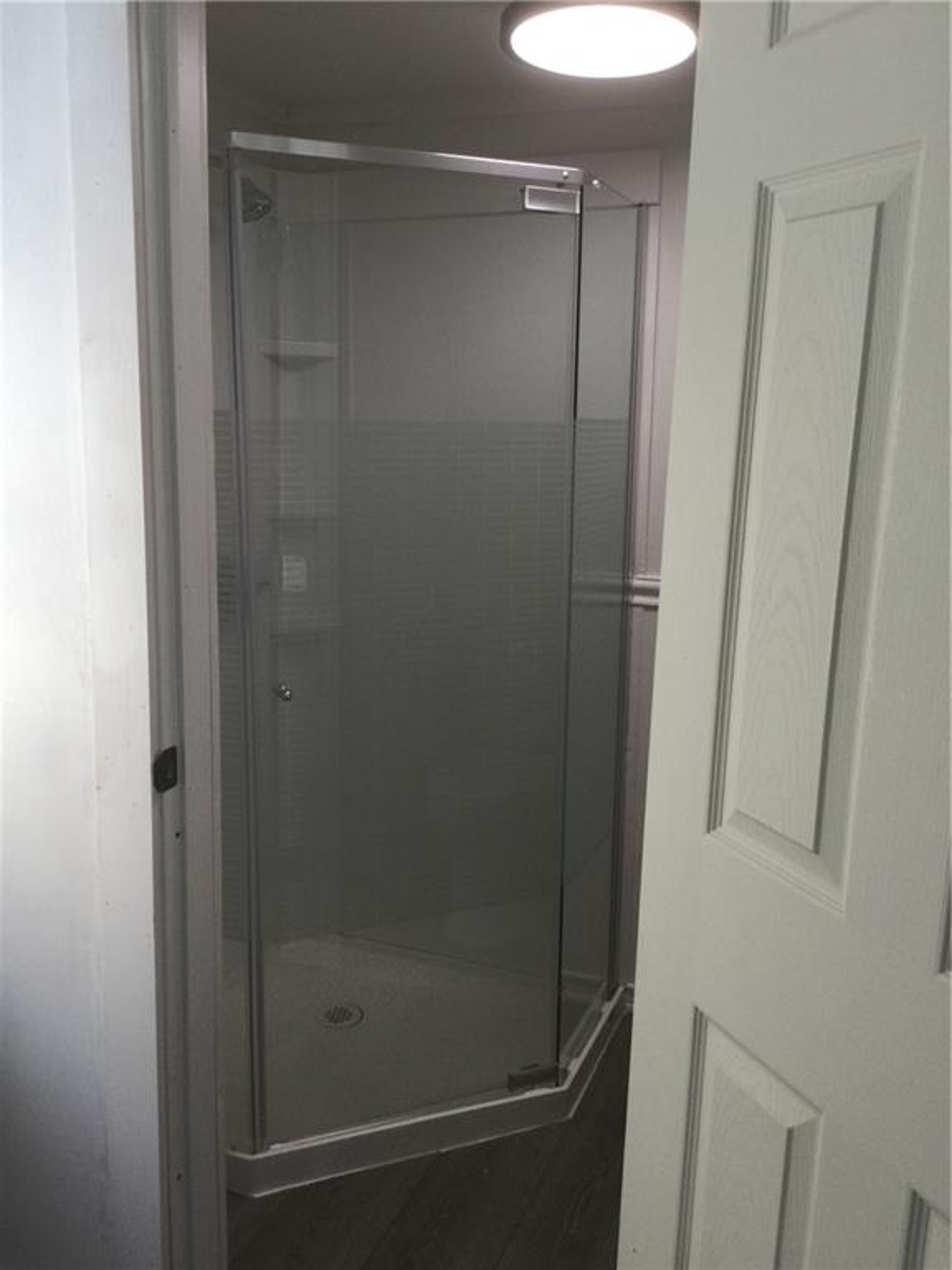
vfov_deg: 58.4
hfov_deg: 45.4
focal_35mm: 31
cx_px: 476
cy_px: 635
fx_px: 1137
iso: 25
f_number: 2.4
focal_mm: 3.3
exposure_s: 1/30
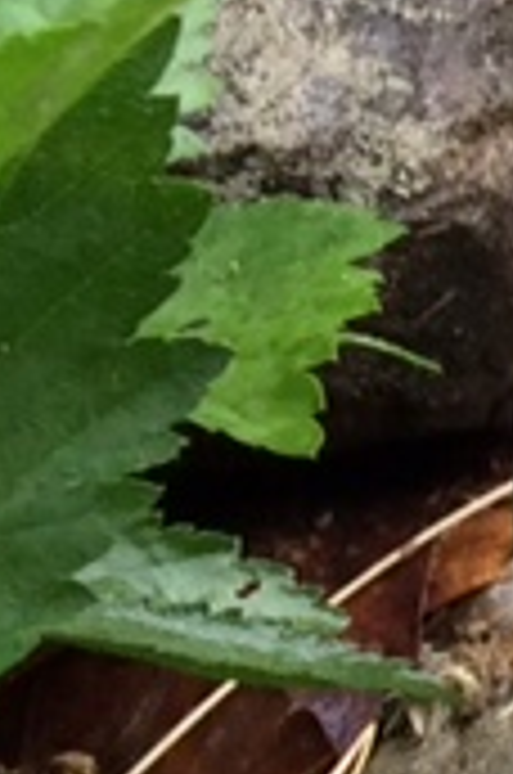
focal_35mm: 225
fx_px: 4828
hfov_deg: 4.8
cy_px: 724
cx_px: 2817
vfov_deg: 9.1
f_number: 2.2
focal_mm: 4.15
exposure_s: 1/120
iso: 40
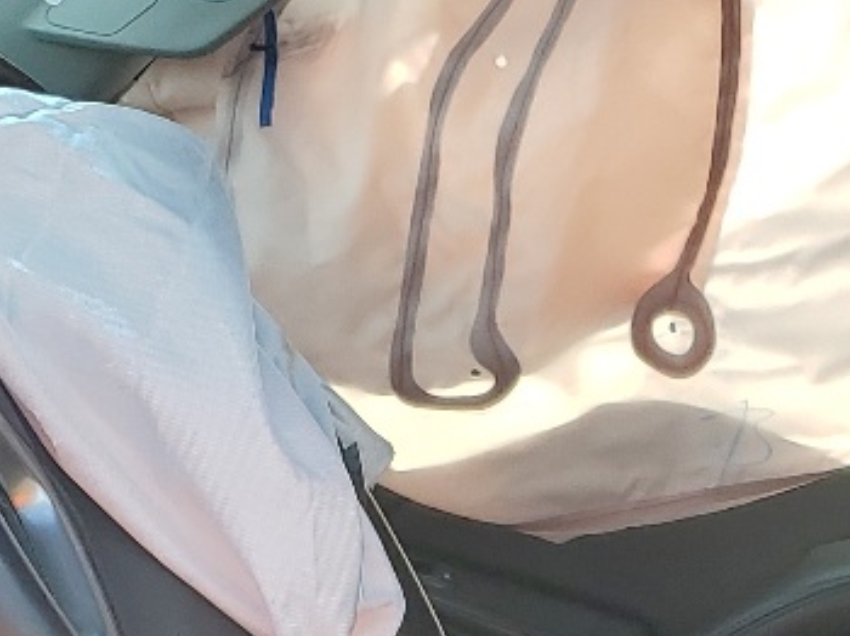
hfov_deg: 16.4
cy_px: 959
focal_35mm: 119
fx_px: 2920
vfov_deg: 11.9
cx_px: 724
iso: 50
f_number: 1.5
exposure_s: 1/769
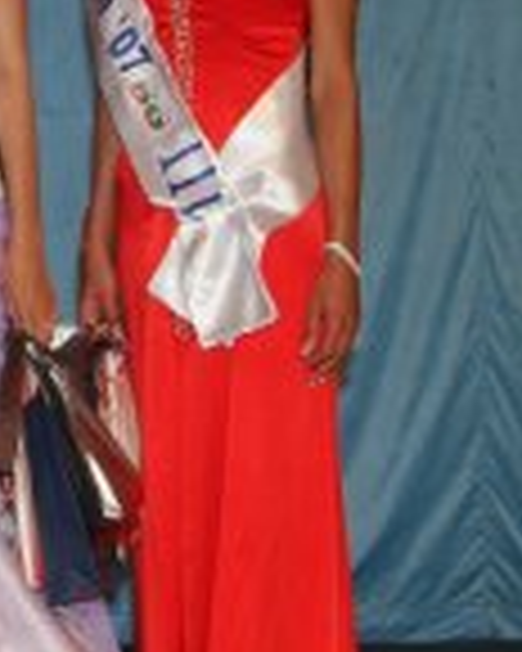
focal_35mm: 137
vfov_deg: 13.9
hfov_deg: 10.7
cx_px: -369
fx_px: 2646
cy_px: 54
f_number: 6.7
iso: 400
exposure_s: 1/60
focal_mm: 35
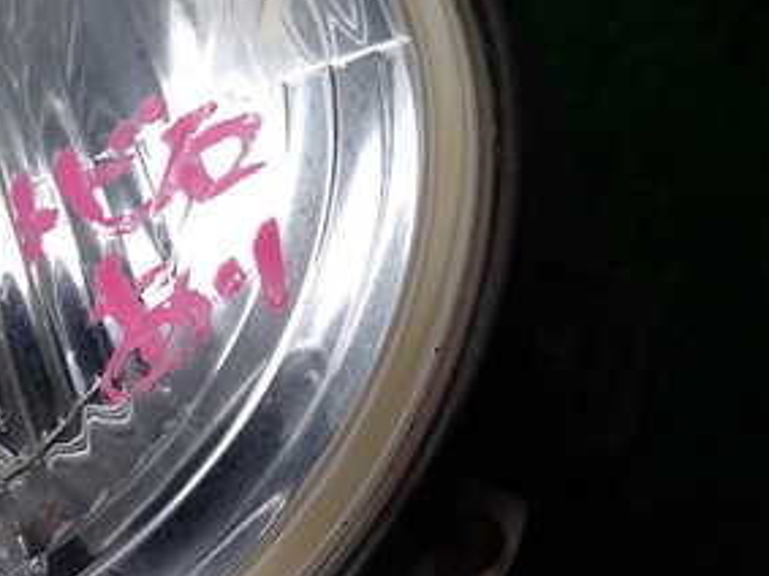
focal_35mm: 53
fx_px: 1177
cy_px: 329
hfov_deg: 33.0
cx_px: -11
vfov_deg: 27.5
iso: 100
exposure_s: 1/160
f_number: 2.8
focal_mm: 4.5
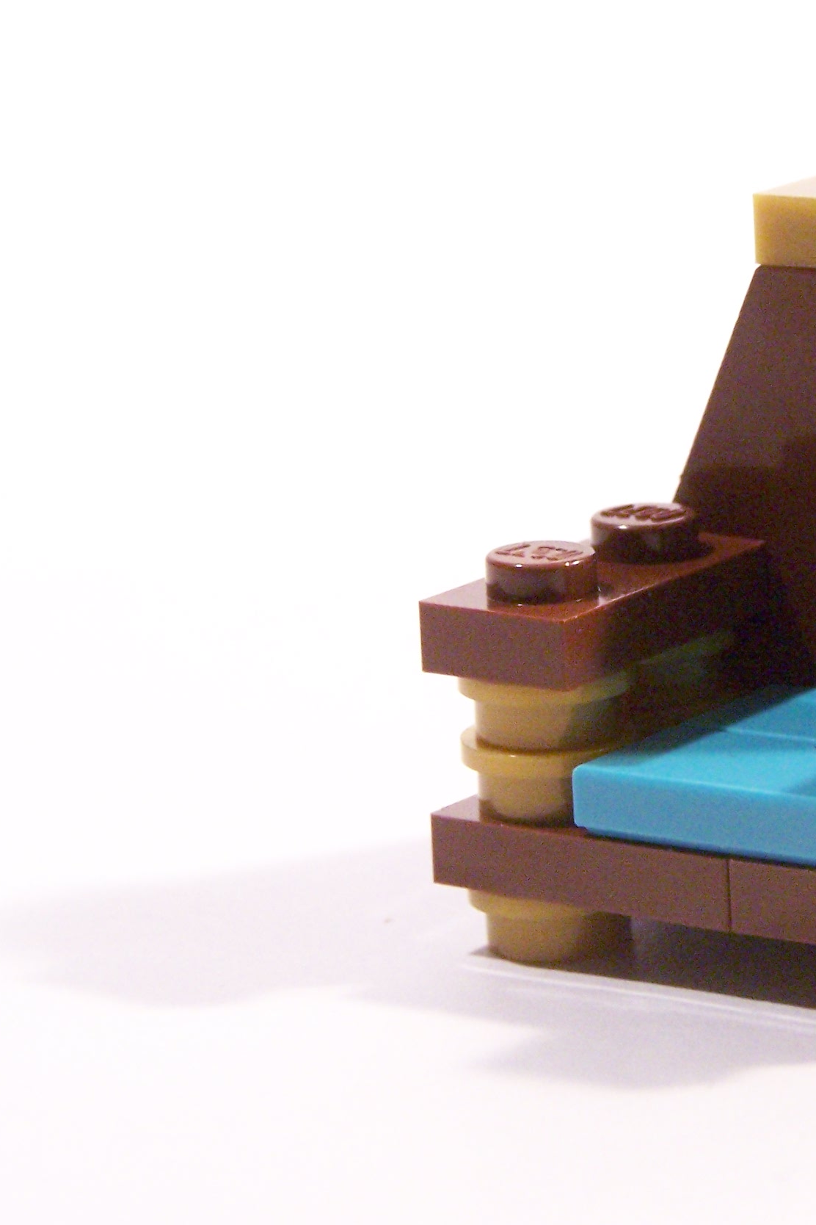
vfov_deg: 13.6
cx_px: 899
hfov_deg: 9.0
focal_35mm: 151
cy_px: 527
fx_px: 5134
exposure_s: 1/30
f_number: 3.6
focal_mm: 15.6
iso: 400
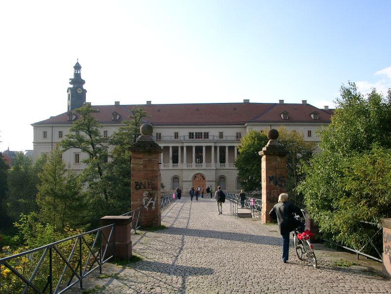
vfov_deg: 40.7
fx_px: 395
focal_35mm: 35
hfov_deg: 52.6
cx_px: 196
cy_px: 147
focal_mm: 7.39
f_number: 4
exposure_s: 1/433
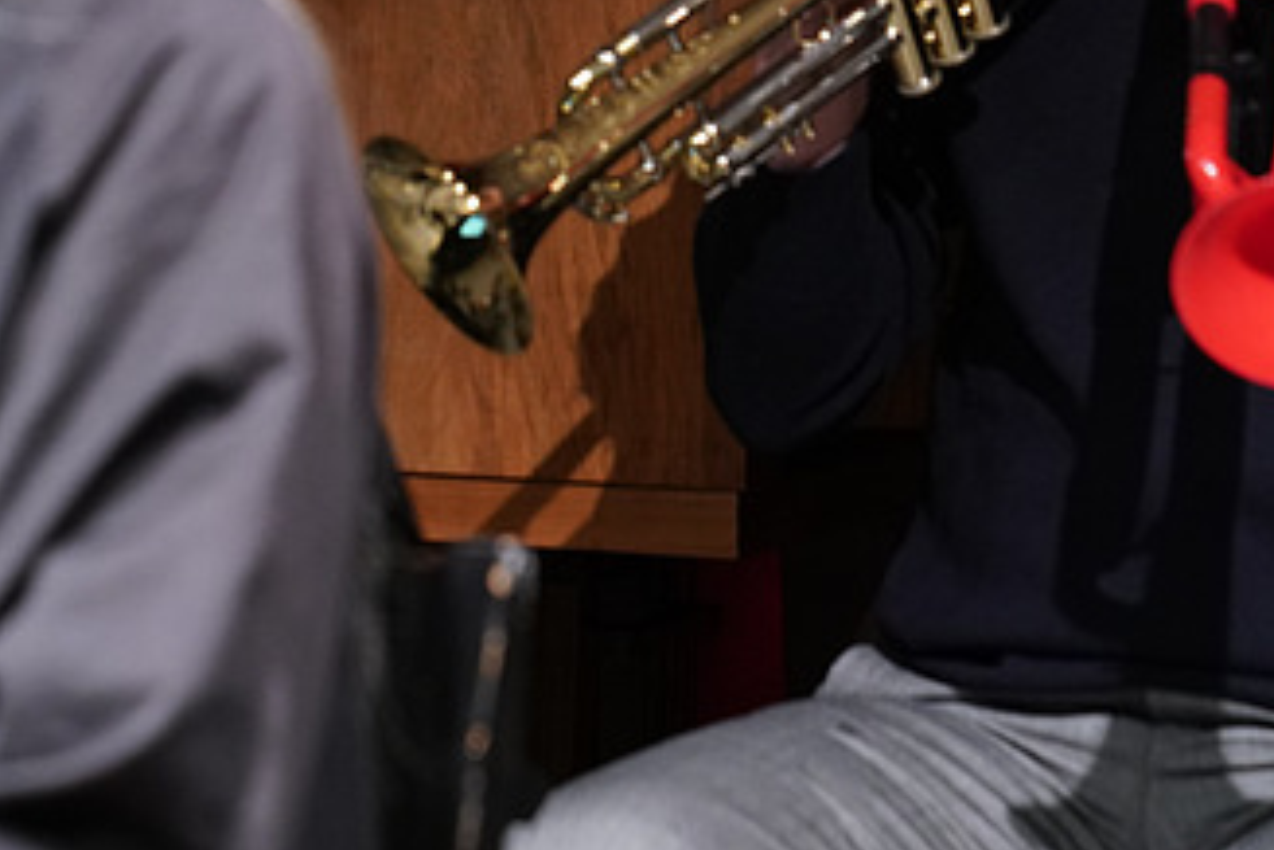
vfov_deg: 8.0
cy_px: -135
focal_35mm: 171
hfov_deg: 12.0
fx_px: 6051
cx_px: 355
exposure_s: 1/50
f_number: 4
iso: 3200
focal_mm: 70
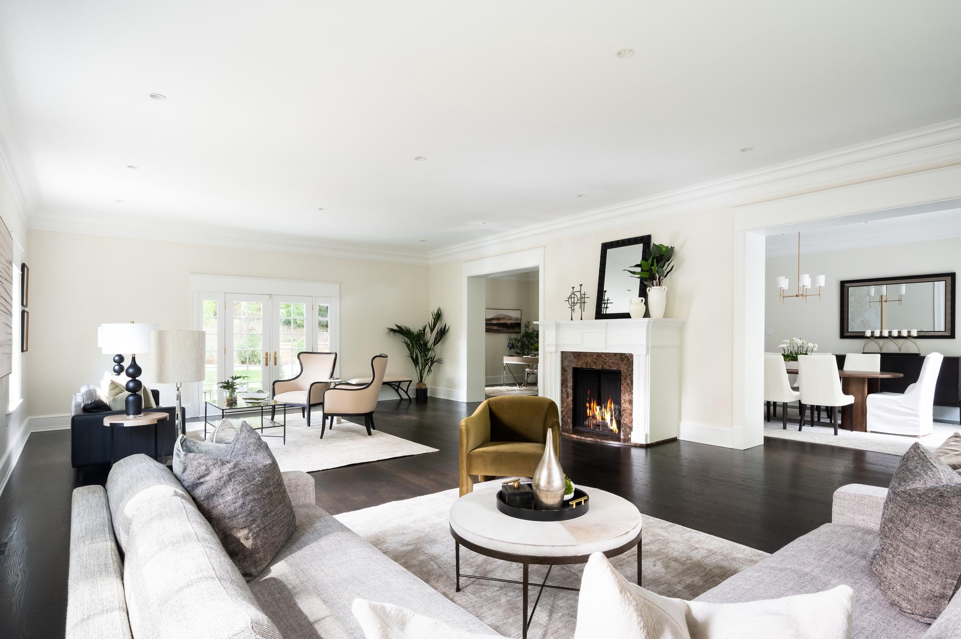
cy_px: 320
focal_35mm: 19
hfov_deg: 87.0
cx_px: 480
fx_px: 507
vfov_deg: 64.5
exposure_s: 1/13
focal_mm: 19
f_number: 11
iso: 800
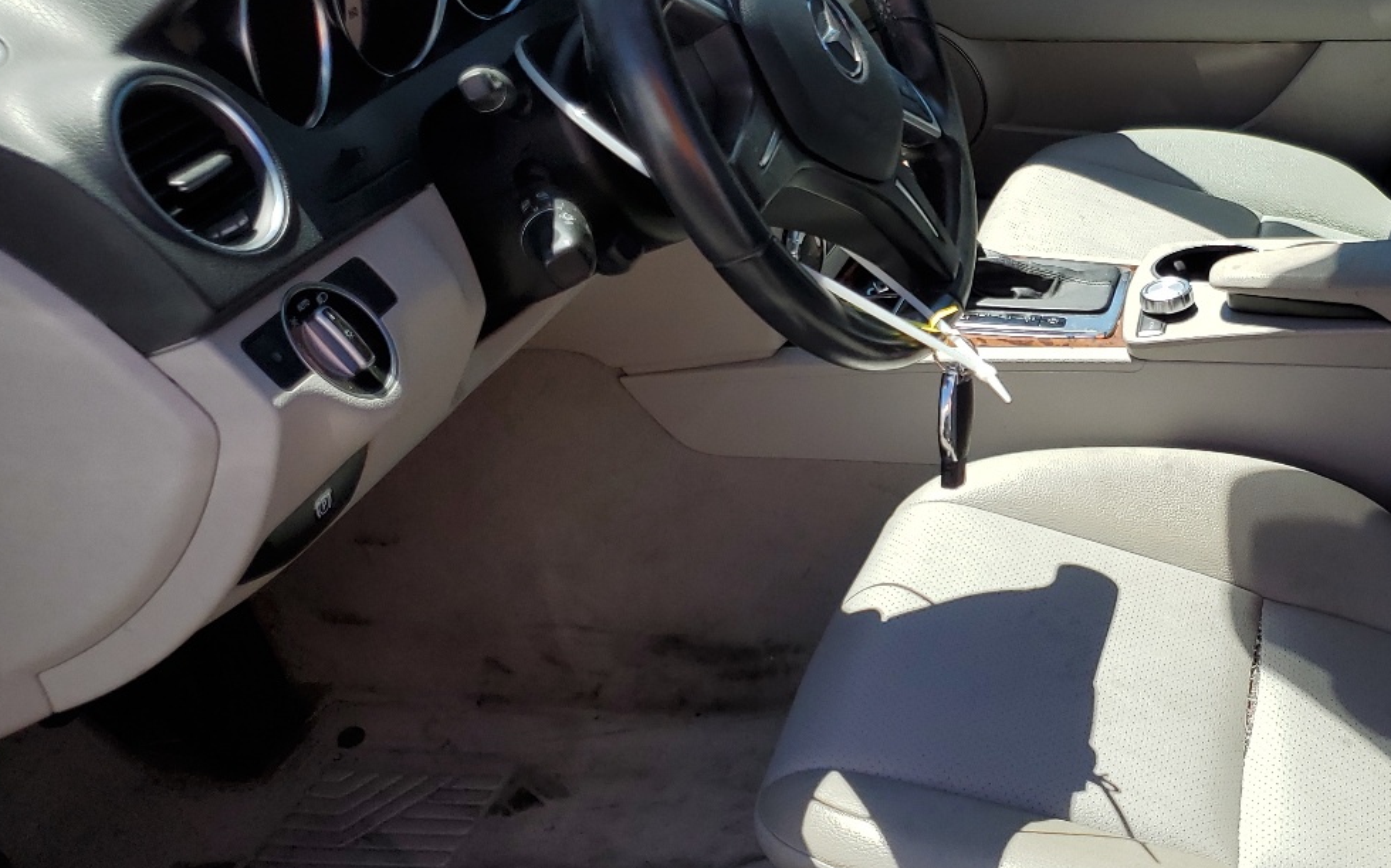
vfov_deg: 28.6
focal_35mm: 45
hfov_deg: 42.3
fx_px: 1706
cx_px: 1117
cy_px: 458
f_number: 1.5
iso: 50
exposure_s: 1/2000
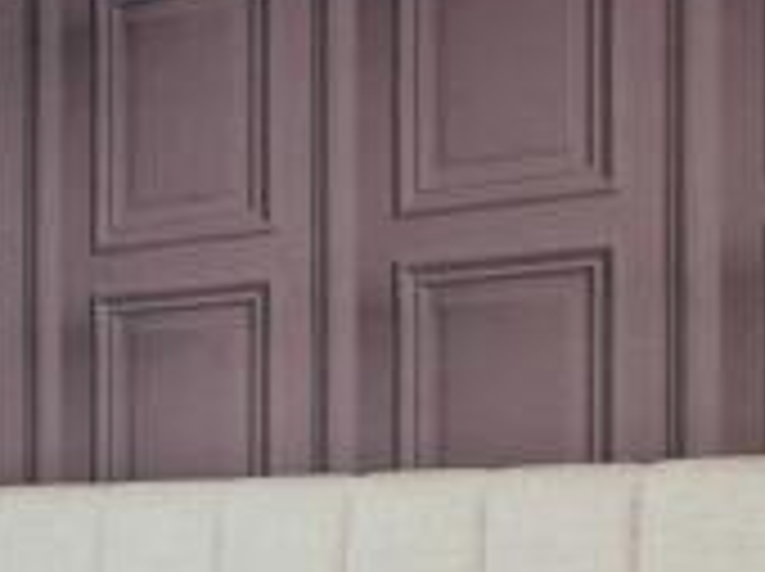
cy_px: 610
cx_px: -198
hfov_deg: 19.9
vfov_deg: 15.7
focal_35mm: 91
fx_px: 2016
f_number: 4
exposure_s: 1/80
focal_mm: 10.5
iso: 400
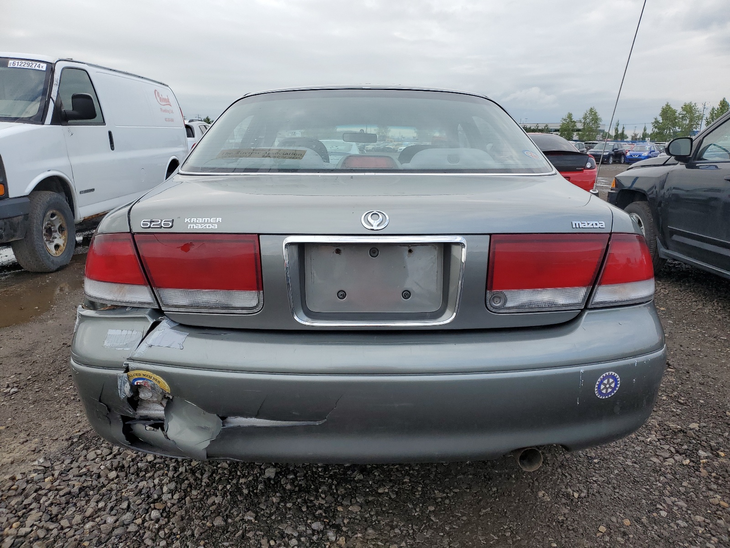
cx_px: 365
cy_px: 274
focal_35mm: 26
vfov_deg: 53.1
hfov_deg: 67.3
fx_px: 548
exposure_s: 1/833
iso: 50
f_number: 1.5
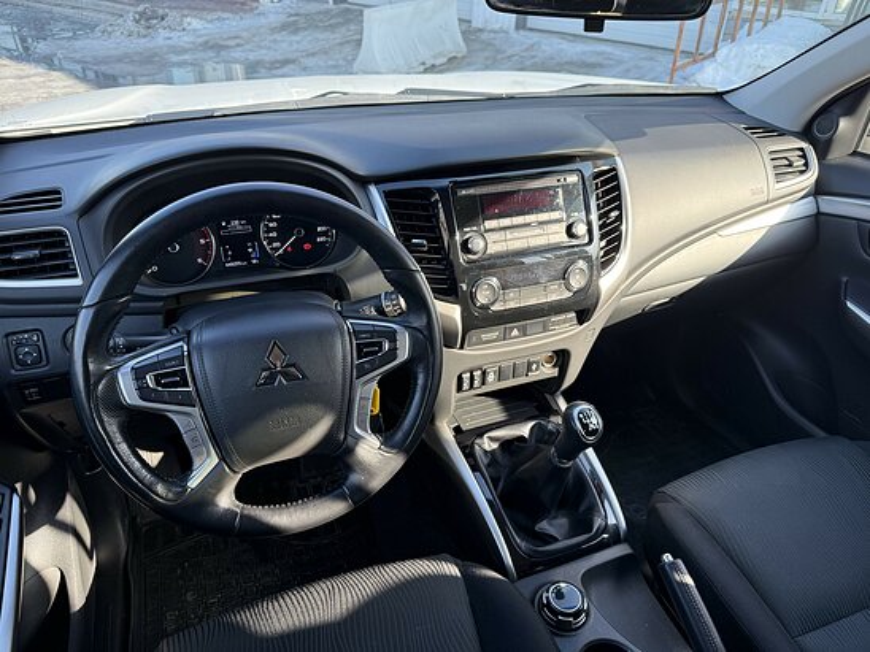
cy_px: 326
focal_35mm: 24
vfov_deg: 56.8
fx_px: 603
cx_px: 435
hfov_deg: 71.6
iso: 100
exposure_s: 1/295
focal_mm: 6.76
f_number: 1.78
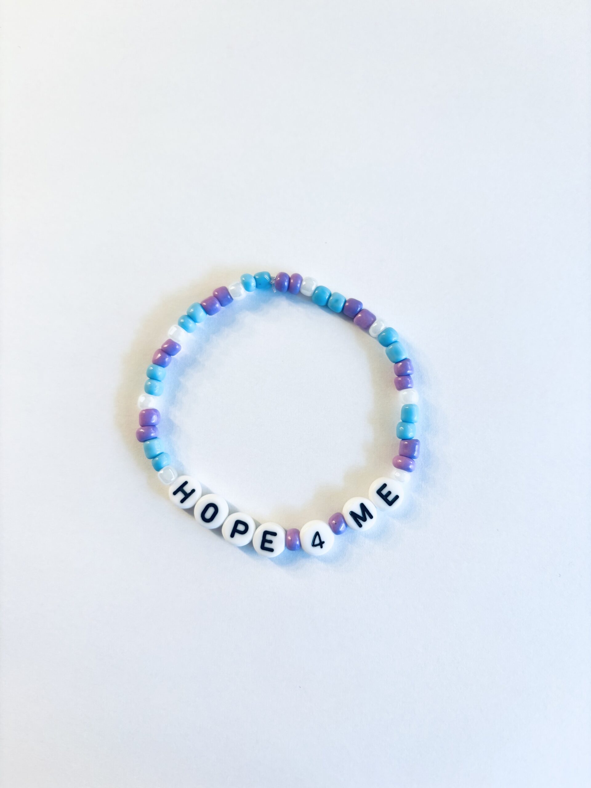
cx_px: 296
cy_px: 394
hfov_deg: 53.1
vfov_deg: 67.3
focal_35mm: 26
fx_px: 592
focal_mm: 5.96
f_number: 1.6
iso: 50
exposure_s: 1/100
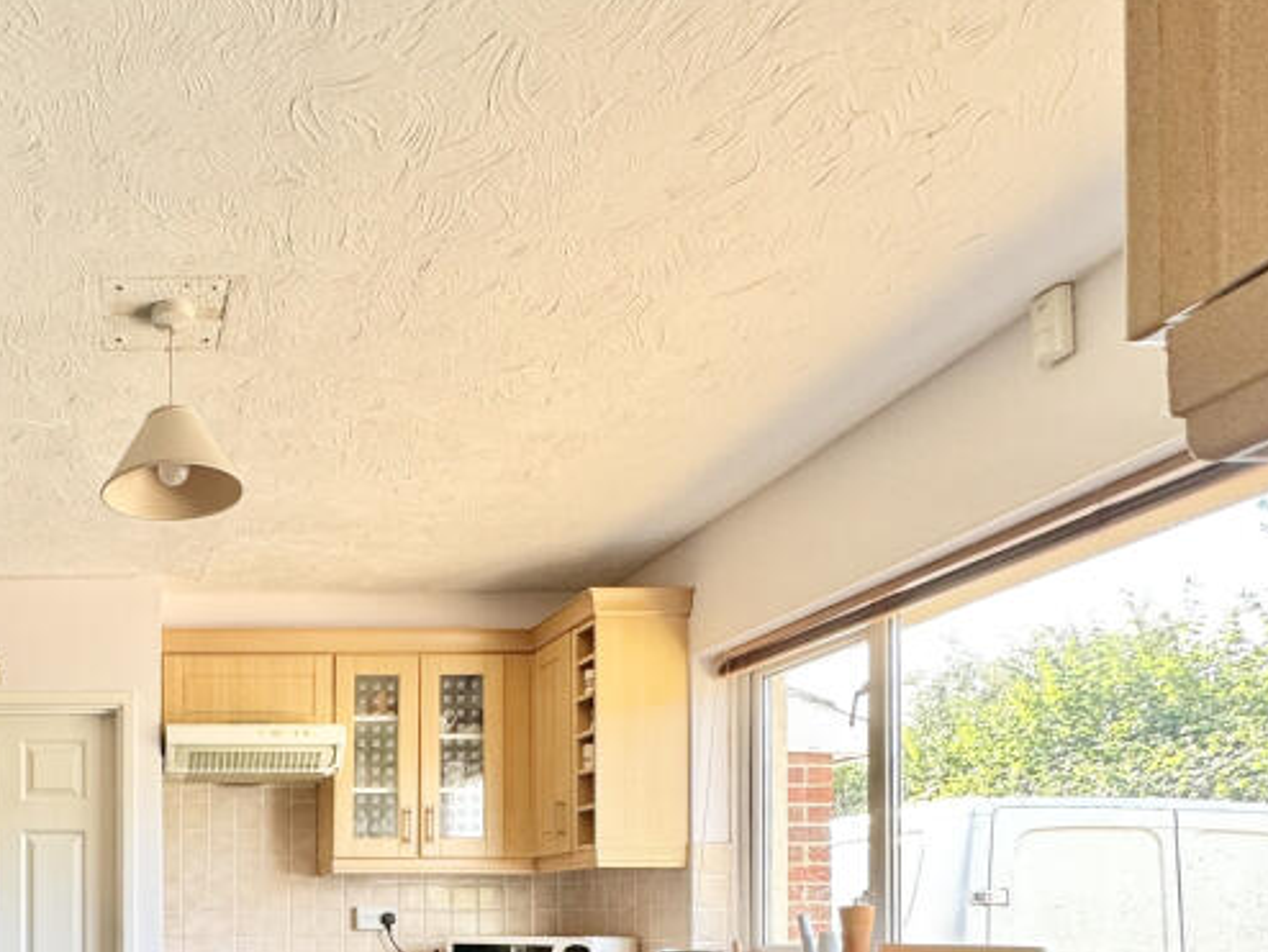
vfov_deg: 42.3
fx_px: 1063
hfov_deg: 53.4
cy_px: 931
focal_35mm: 29
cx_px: 110
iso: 125
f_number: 2.2
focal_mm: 2.22
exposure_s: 1/99
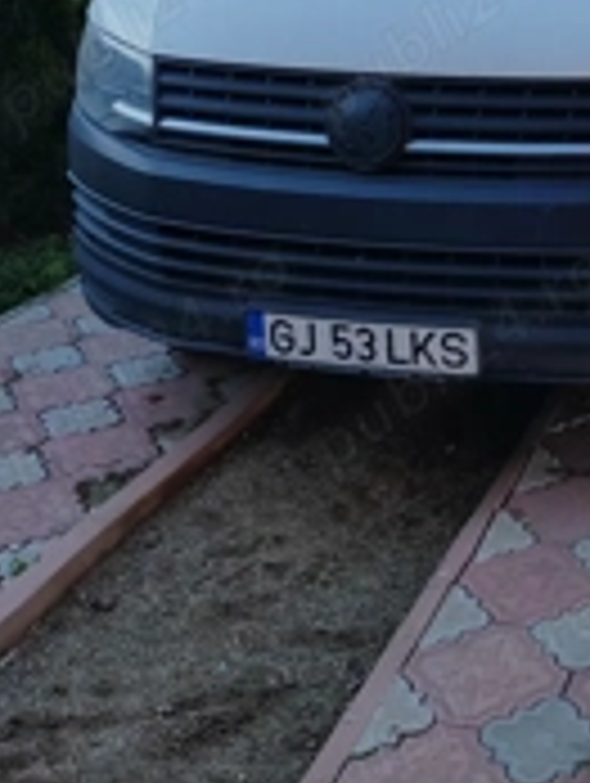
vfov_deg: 29.9
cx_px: 617
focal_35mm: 62
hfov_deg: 22.6
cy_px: 90
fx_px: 1406
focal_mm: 5.52
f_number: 1.9
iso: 100
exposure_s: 1/670
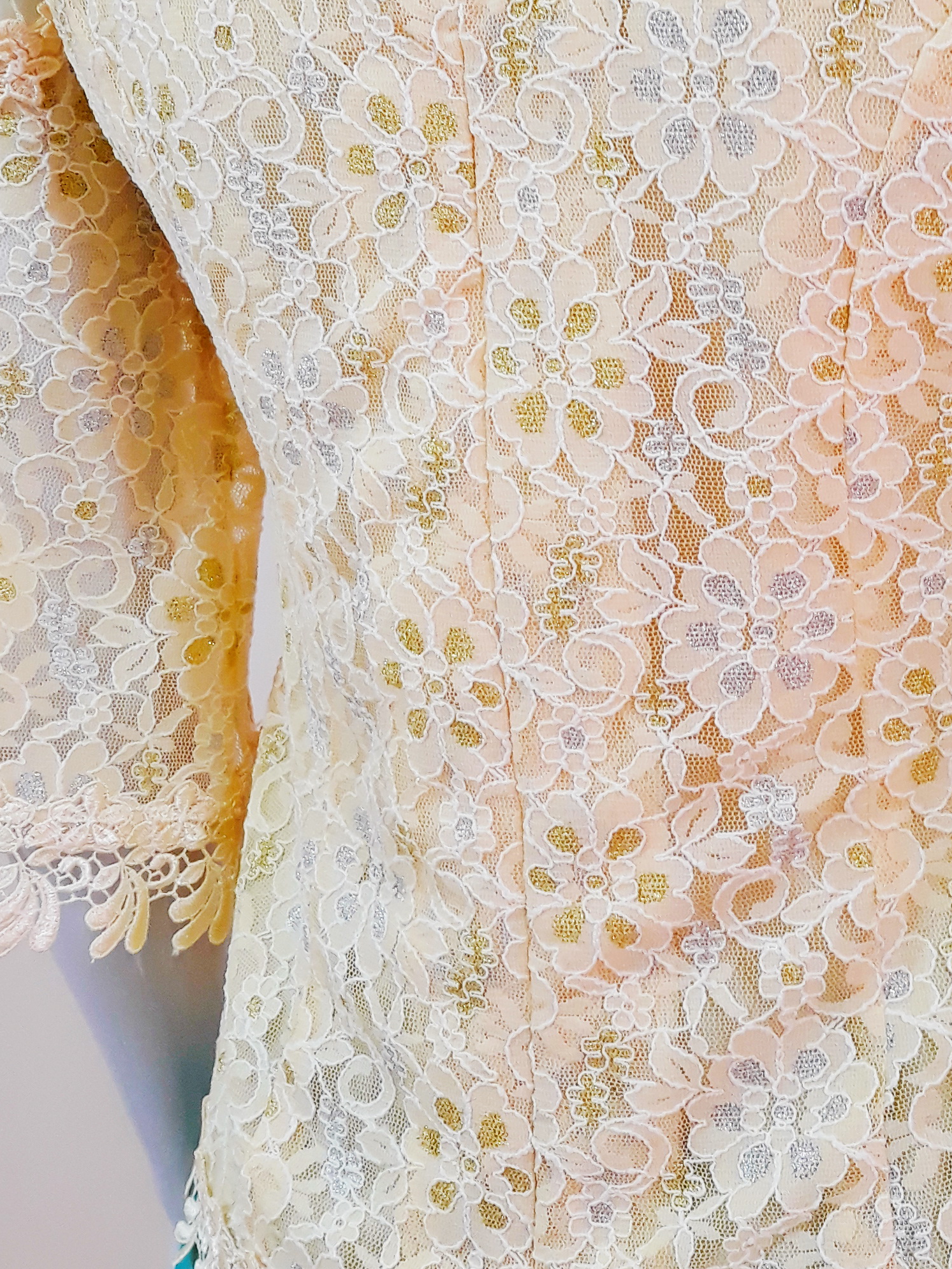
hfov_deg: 25.5
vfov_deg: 33.9
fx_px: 2053
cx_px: 813
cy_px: 393
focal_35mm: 56
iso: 80
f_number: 1.7
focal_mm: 3.71
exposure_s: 1/50
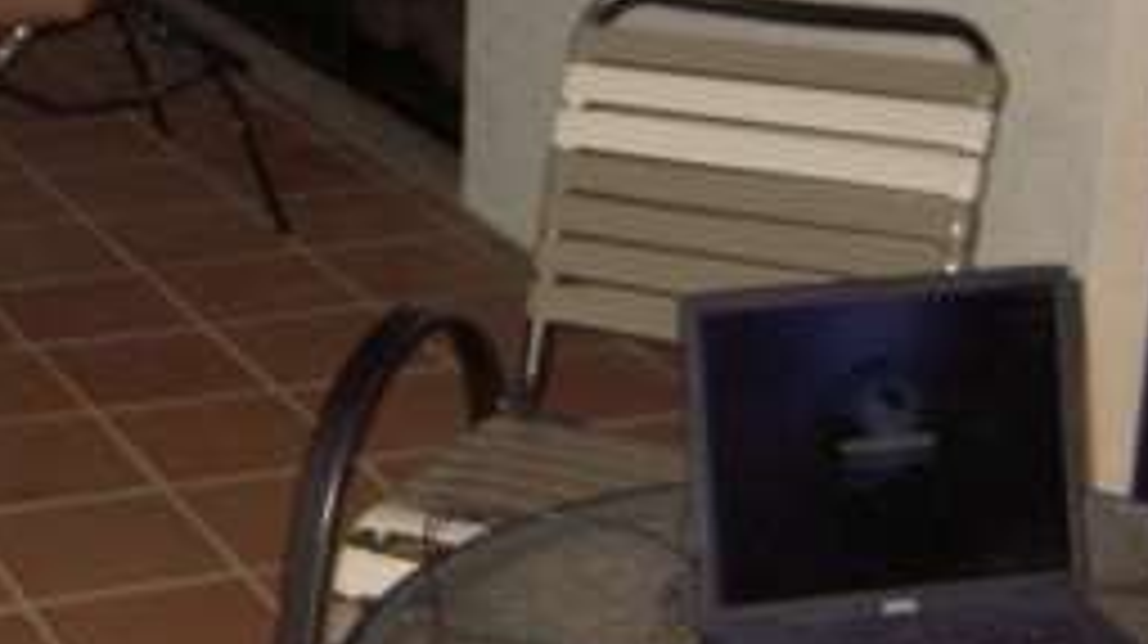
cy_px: 194
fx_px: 2829
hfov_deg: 22.5
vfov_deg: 13.0
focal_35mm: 93
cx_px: 167
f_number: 2.8
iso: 100
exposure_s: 1/60
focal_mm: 5.6
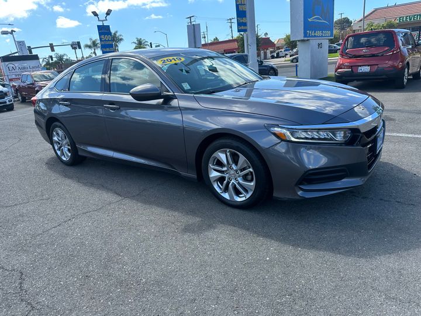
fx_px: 292
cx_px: 210
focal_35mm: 24
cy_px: 158
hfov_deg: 71.6
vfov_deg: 56.8
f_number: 1.78
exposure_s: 1/1241
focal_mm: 6.86
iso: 80
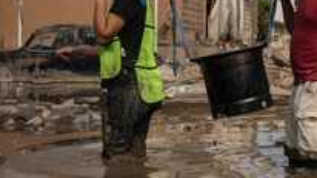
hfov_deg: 21.5
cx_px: 392
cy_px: 24
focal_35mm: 91
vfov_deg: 13.2
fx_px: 765
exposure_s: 1/2500
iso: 100
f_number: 4.5
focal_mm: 35
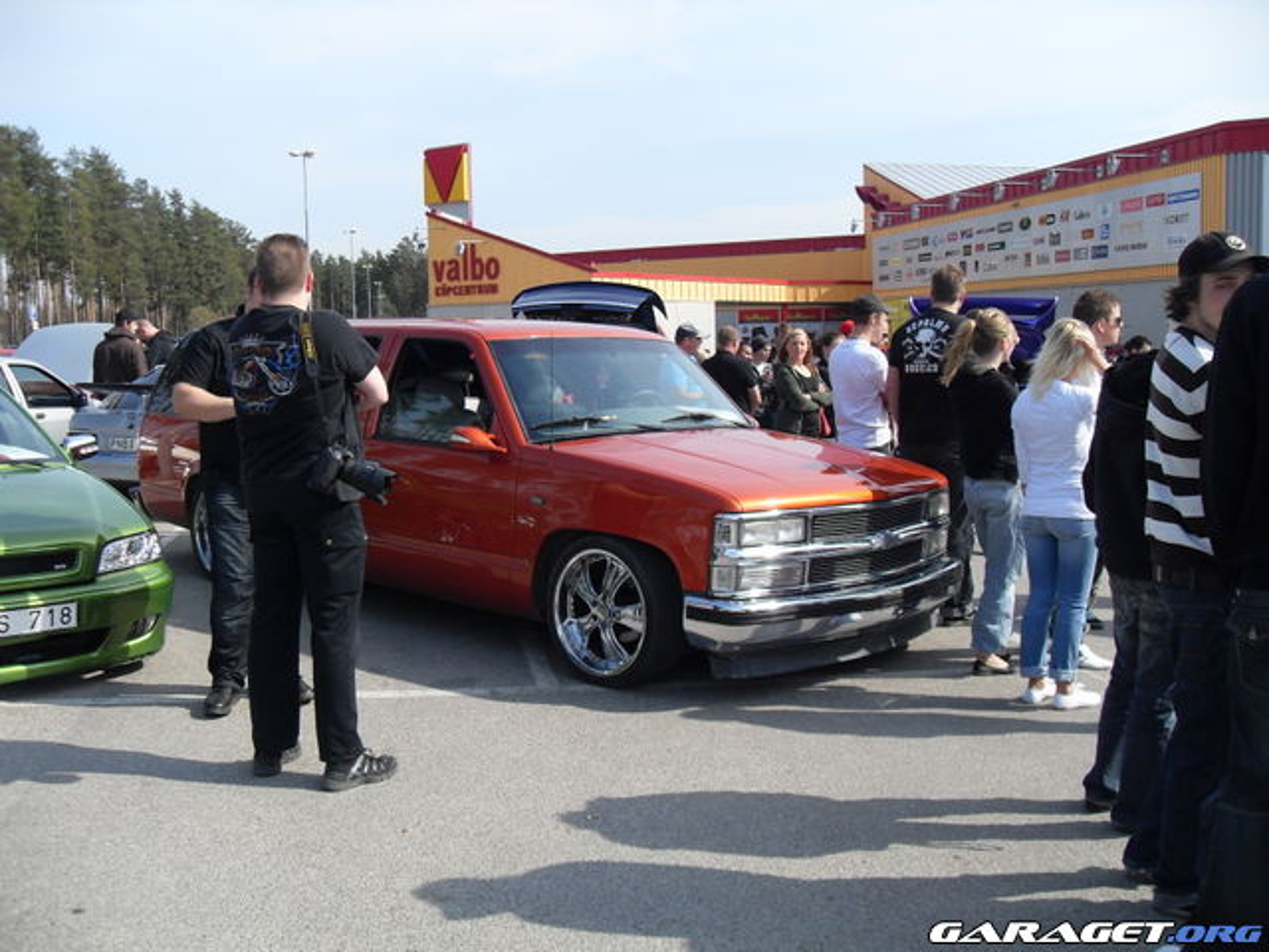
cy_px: 476
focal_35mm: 34
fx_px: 1246
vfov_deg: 41.8
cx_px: 634
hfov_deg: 54.0
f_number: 7
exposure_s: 1/125
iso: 80
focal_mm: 6.3
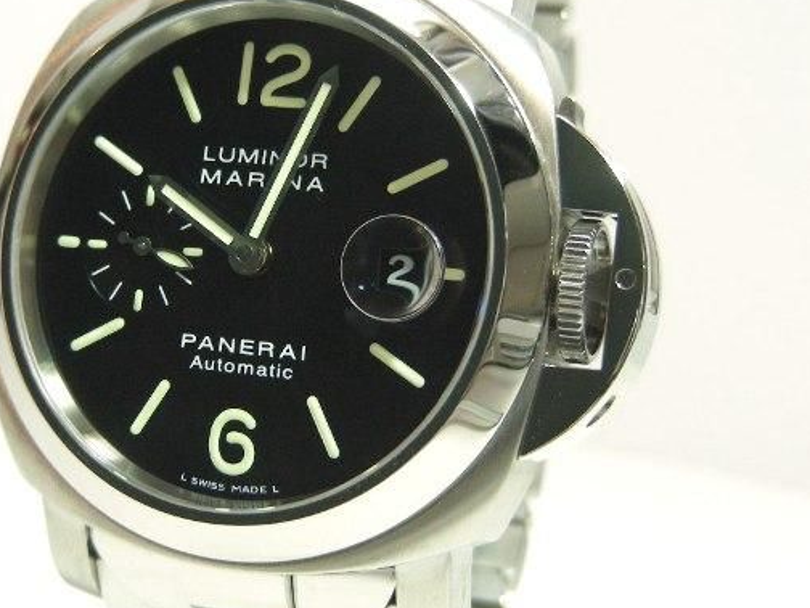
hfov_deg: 24.4
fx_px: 1872
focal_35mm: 80
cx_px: 318
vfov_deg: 18.4
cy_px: 286
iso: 200
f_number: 3.5
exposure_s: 1/24.4
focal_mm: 10.5
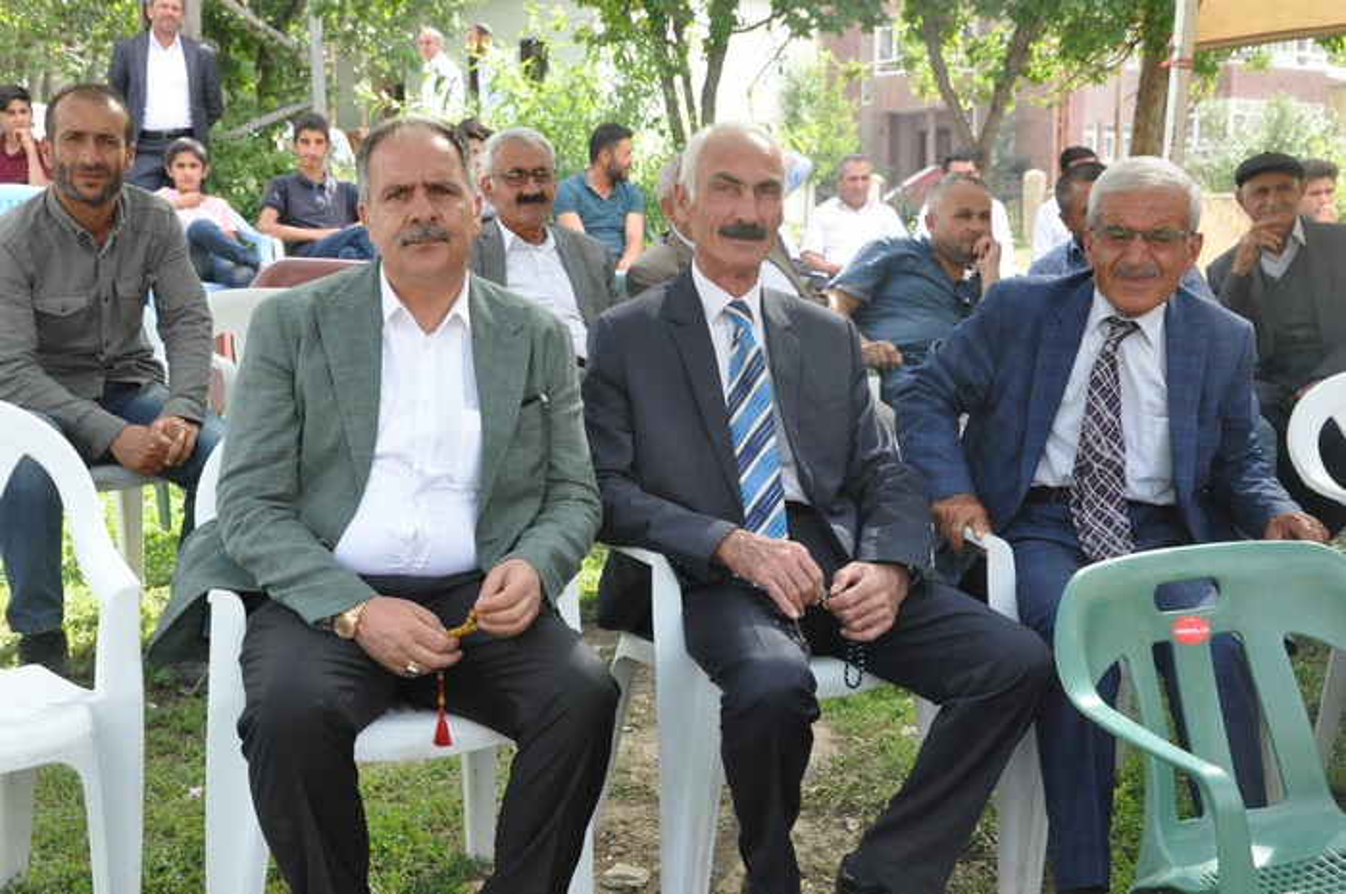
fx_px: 2353
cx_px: 673
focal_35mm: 63
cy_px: 447
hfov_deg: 31.9
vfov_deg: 21.5
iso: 1250
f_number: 10
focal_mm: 42
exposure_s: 1/400
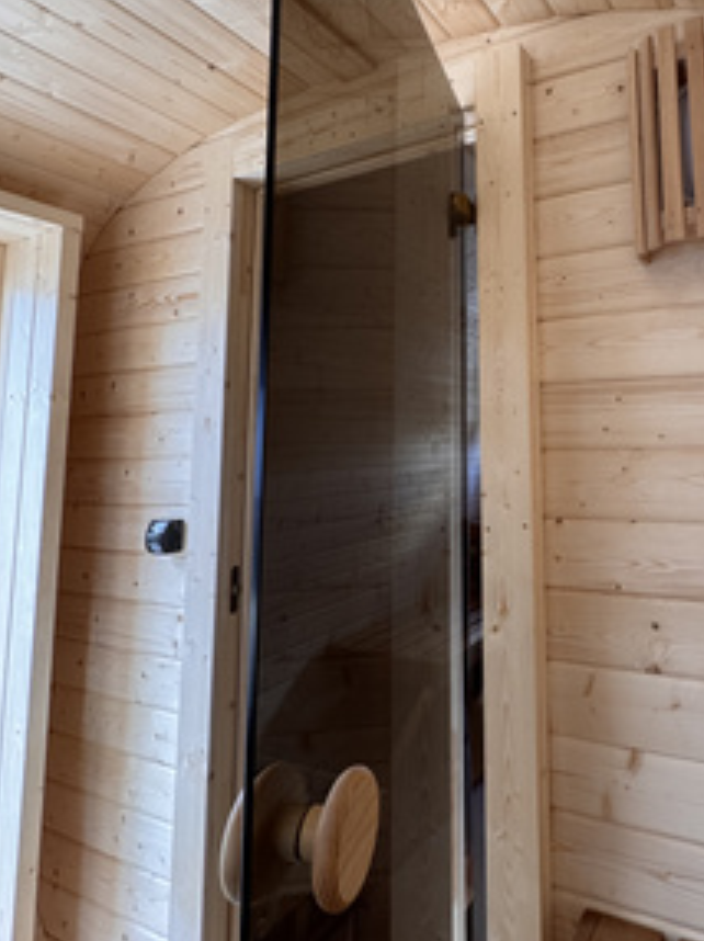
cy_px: 369
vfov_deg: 75.4
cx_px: 521
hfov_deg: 58.1
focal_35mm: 22
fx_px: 597
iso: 250
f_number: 2.2
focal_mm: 2.22
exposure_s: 1/99
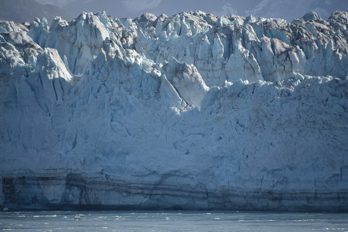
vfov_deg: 4.6
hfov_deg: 6.9
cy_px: 116
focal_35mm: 300
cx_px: 174
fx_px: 2900
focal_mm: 300
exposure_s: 1/640
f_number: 5.6
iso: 125
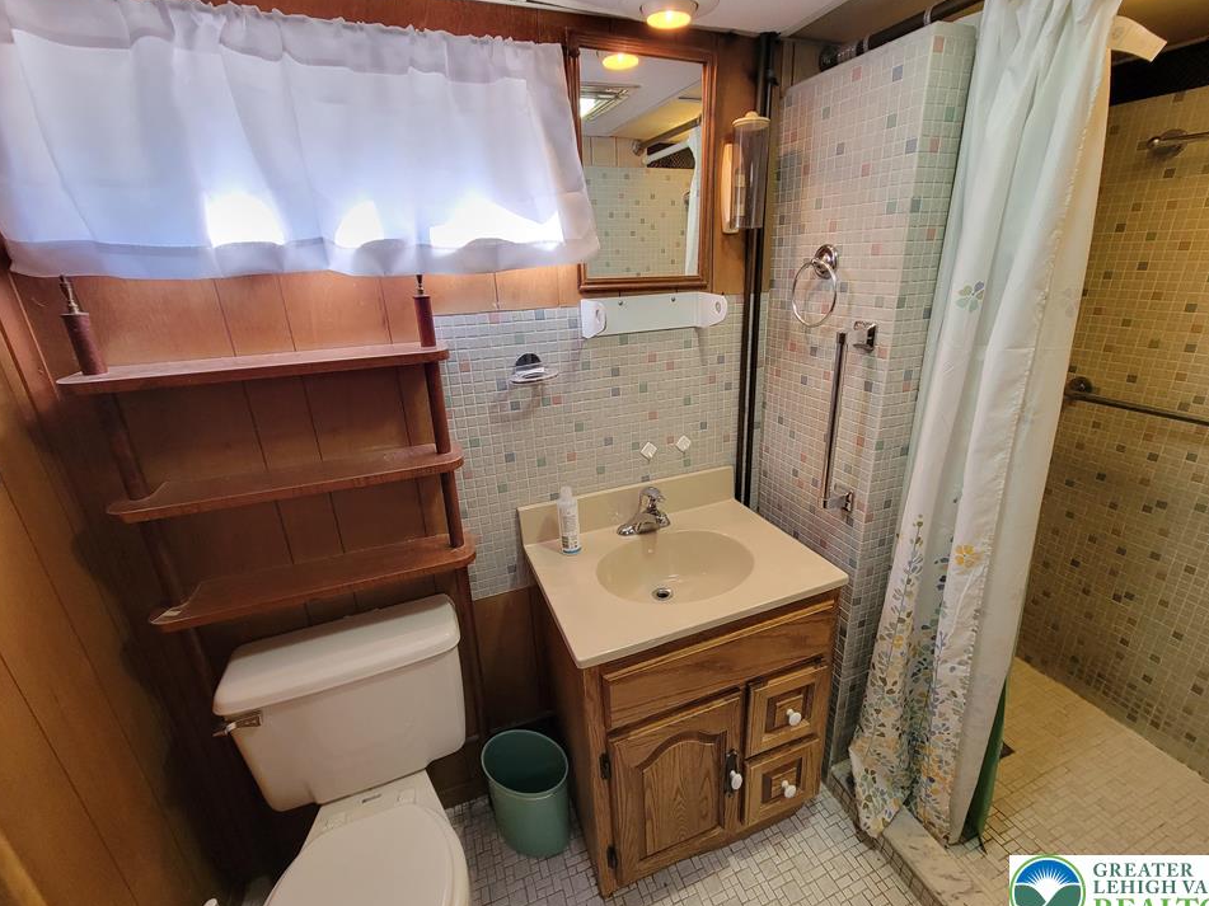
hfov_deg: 102.1
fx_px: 489
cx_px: 618
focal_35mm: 14
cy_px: 452
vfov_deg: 85.7
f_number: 2.2
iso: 320
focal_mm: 2.2
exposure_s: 1/60
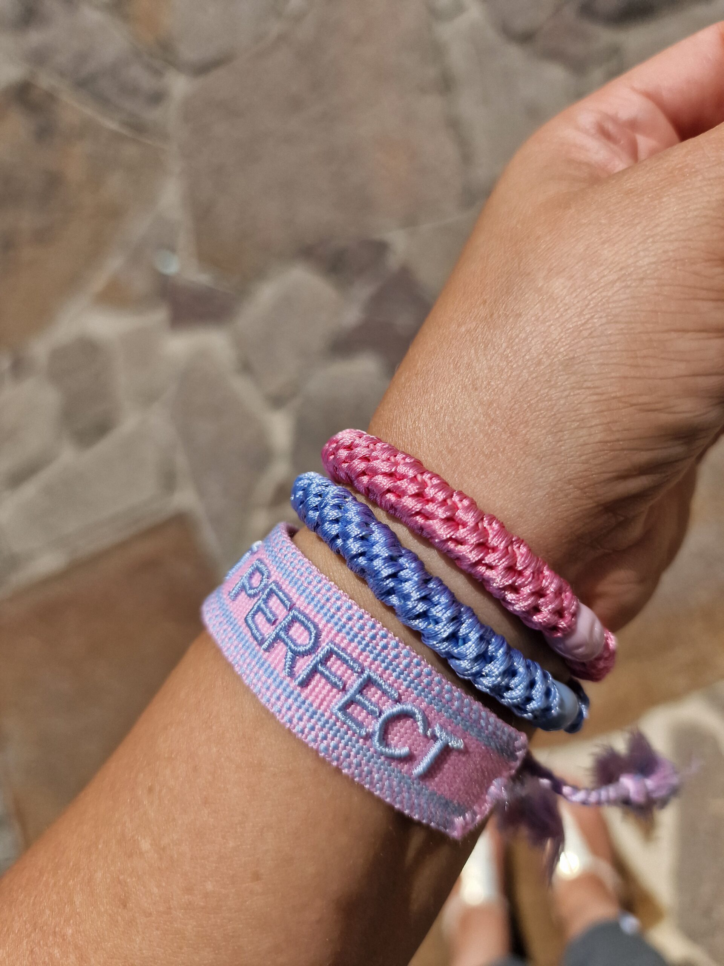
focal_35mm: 23
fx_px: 641
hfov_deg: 58.9
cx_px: 362
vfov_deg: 73.9
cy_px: 483
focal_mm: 6.4
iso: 50
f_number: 1.8
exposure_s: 1/2448
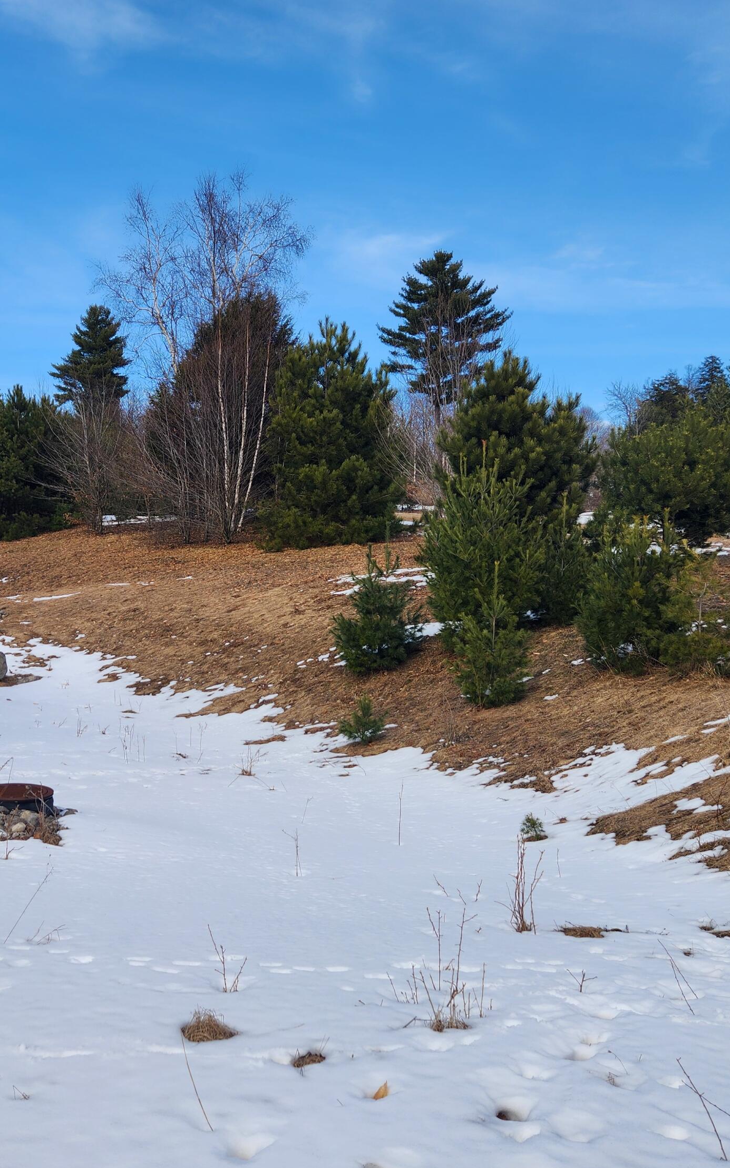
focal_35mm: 33
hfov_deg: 37.9
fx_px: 1050
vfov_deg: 58.1
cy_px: 592
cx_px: 242
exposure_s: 1/1318
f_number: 1.8
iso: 20
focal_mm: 5.4
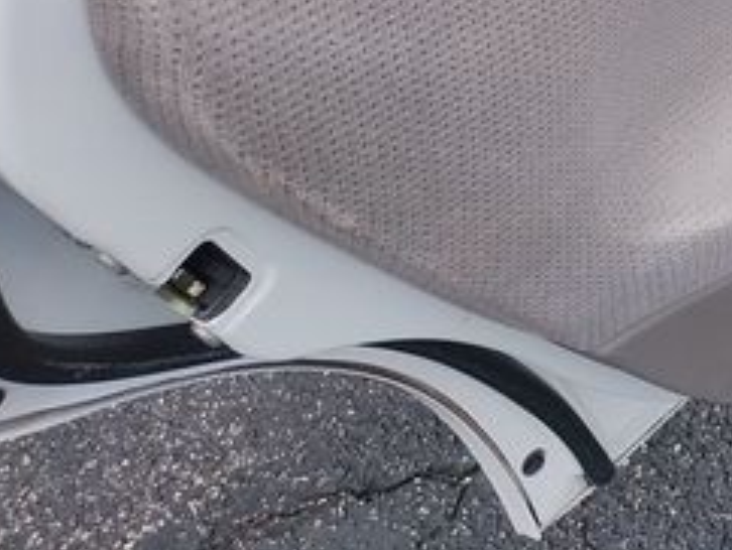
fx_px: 1397
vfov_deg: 20.4
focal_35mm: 66
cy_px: -166
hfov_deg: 25.5
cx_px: 935
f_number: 1.7
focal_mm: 4.71
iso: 100
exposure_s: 1/775
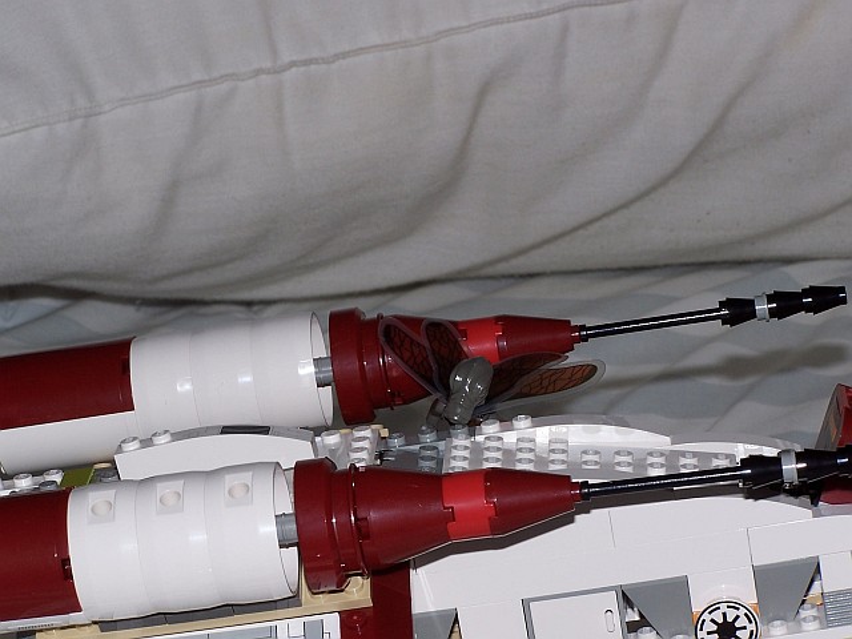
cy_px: 320
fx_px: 3421
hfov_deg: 14.2
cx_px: 426
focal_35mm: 139
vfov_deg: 10.7
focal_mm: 23.1
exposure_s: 1/90
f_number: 6.3
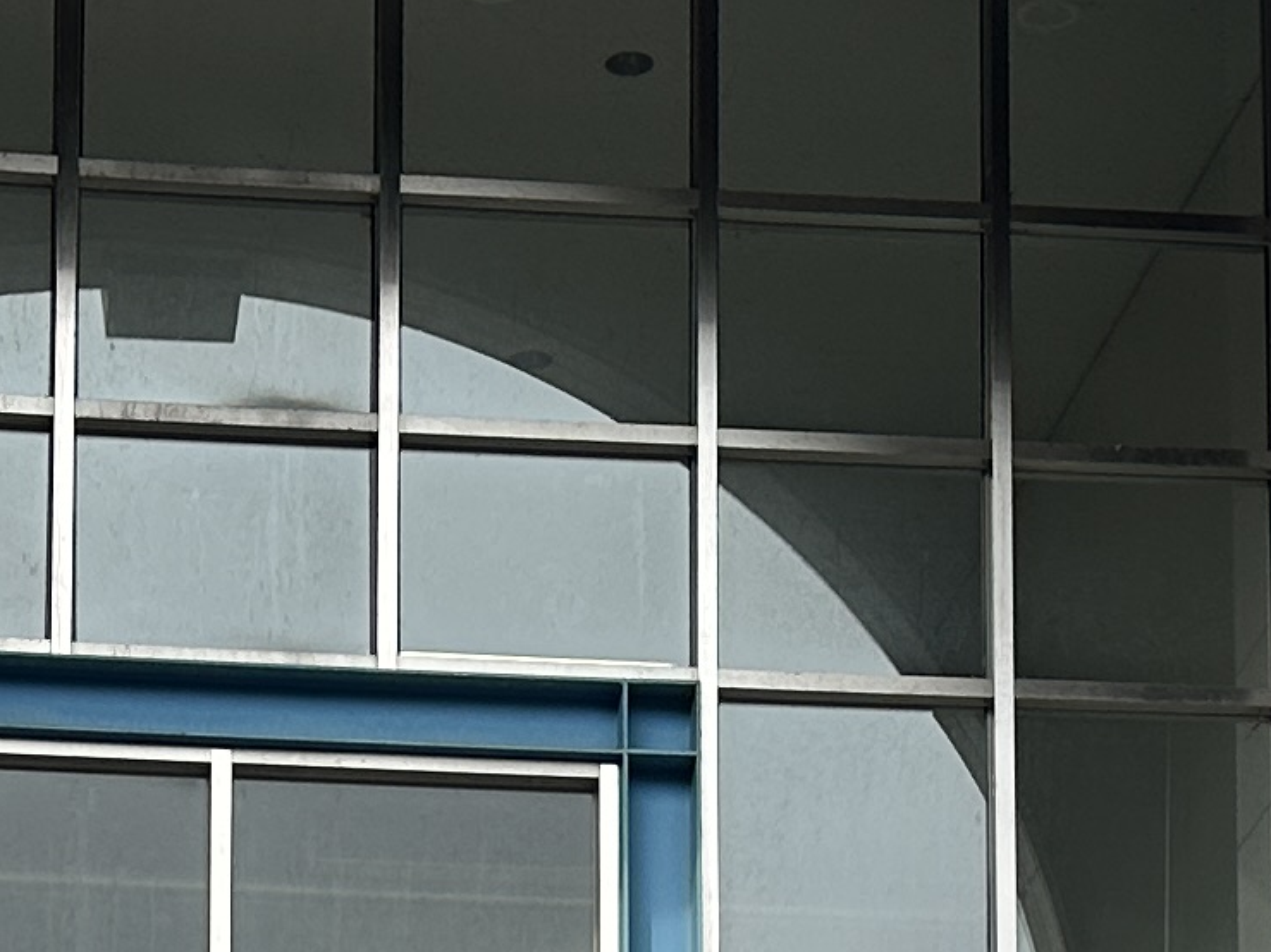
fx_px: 4809
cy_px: 1796
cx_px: 241
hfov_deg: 15.0
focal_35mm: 131
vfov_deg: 10.5
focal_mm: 6.86
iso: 80
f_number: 1.78
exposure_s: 1/2070
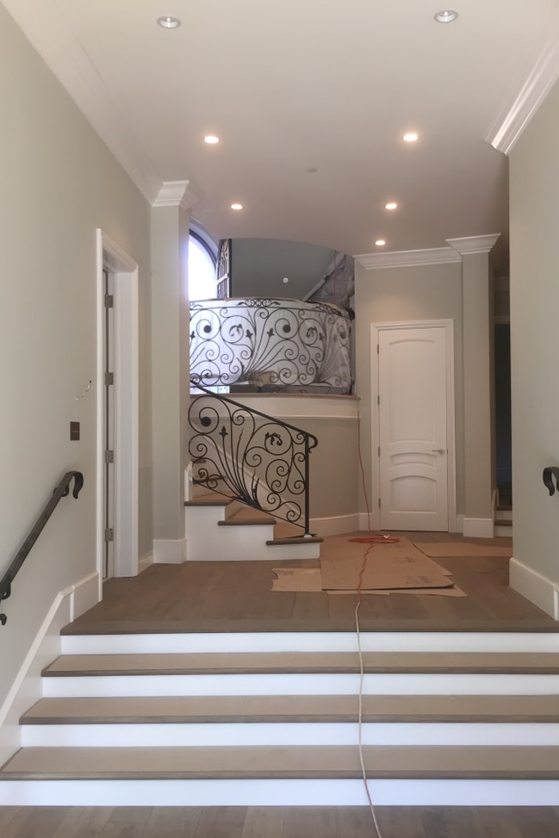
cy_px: 424
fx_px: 722
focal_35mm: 31
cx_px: 307
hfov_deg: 42.3
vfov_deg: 60.3
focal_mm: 4.15
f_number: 2.2
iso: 32
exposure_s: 1/40
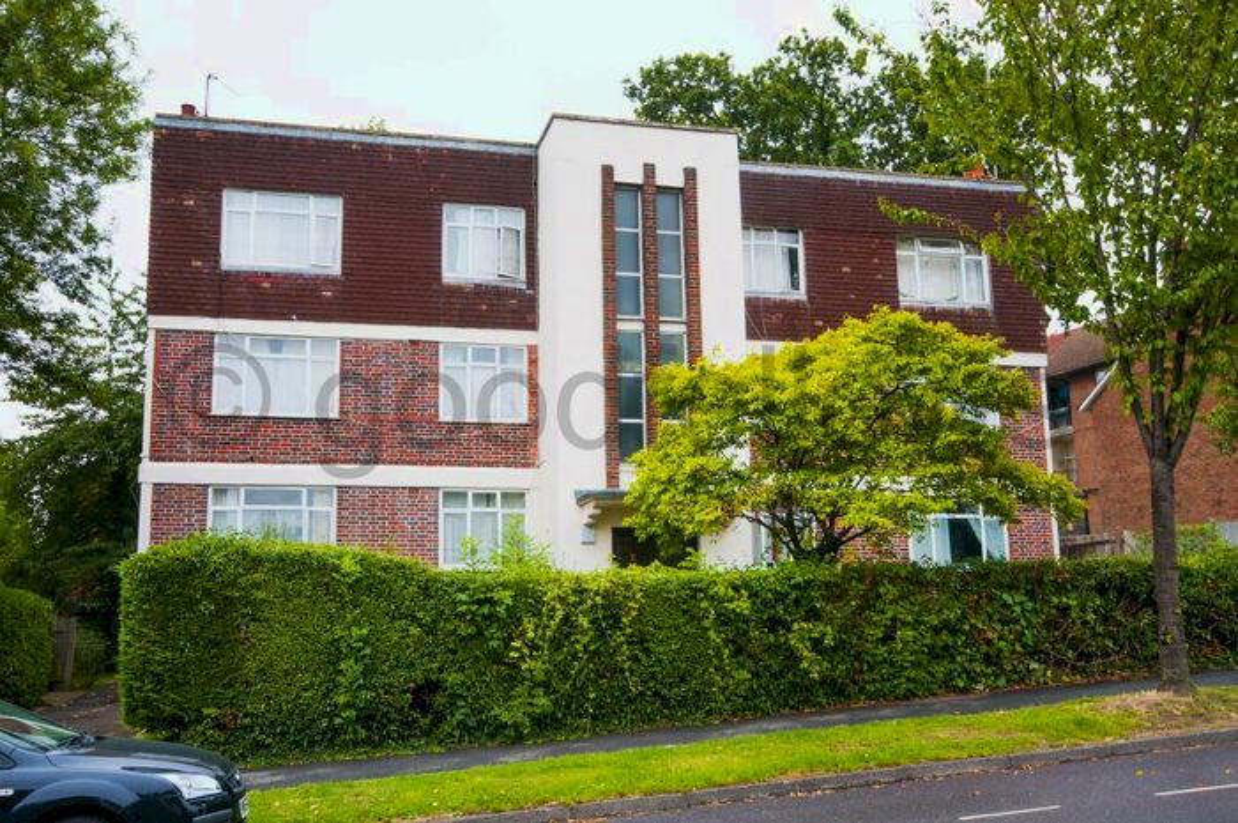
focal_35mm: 30
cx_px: 619
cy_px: 412
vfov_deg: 43.5
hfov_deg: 62.0
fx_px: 1030
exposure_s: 1/30
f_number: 8
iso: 200
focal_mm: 20
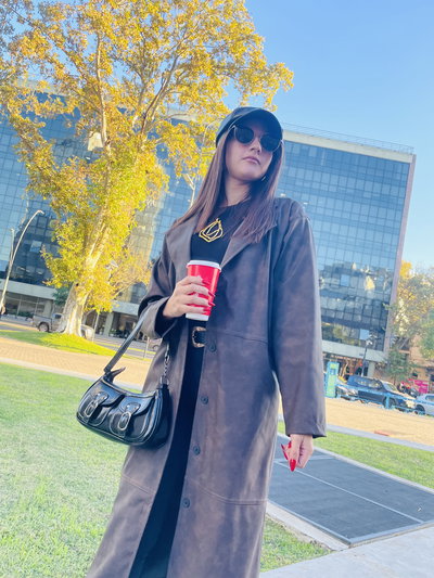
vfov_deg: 67.3
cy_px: 289
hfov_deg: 53.1
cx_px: 217
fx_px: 434
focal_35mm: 26
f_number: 1.6
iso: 32
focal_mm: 4.2
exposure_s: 1/170
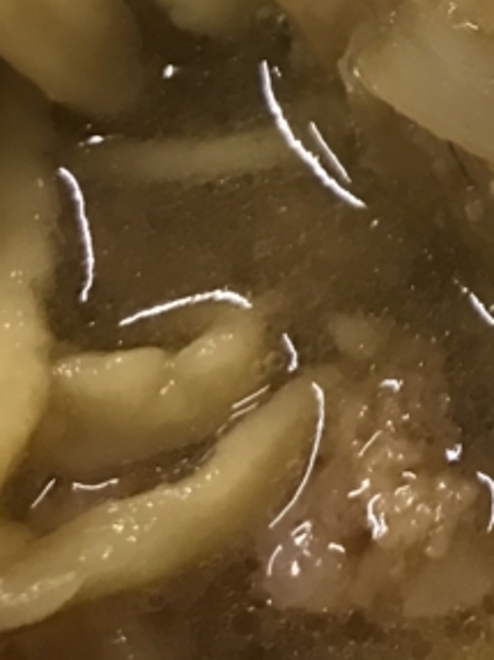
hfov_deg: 13.5
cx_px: 848
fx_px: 1904
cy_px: -218
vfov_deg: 18.2
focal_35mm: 100
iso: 80
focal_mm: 3.99
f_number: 1.8
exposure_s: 1/17
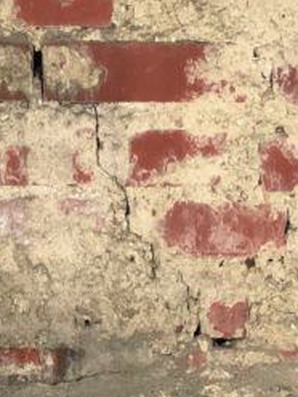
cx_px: 187
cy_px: 767
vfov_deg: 8.7
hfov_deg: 6.9
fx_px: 2468
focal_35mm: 215
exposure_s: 1/33
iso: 100
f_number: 2.4
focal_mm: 6
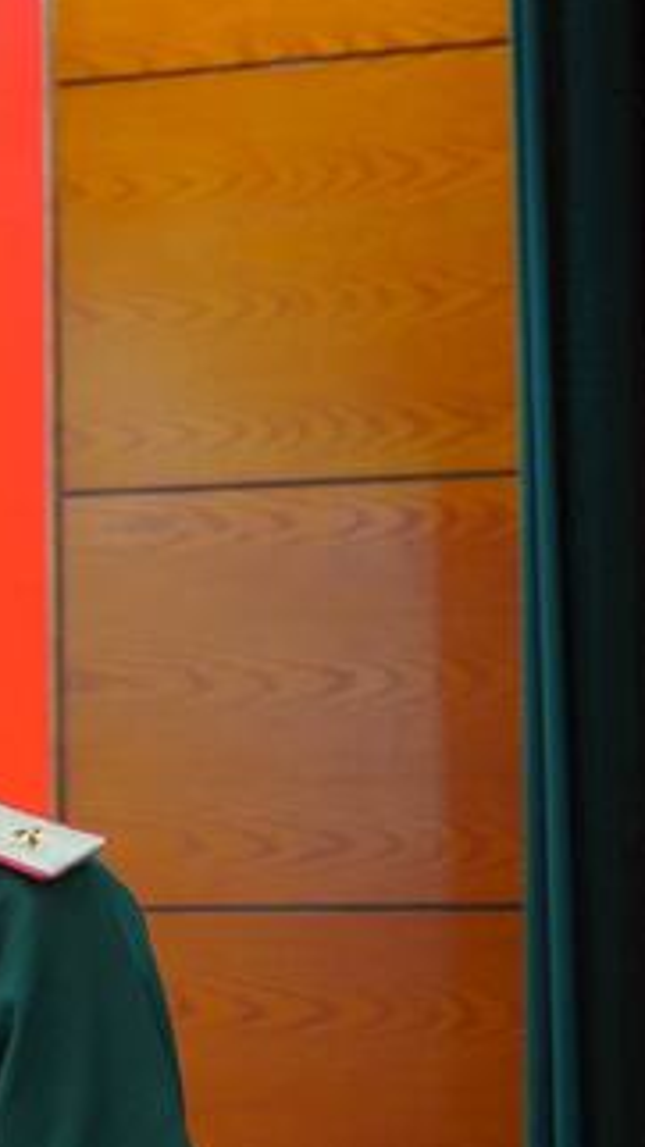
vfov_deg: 23.3
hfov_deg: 11.9
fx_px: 2768
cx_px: -641
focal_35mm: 91
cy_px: 810
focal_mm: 35
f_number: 5
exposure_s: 1/40
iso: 800
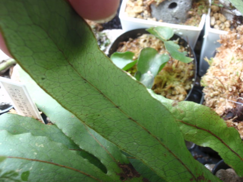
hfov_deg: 46.8
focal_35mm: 40
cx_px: 122
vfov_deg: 36.0
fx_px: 281
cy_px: 91
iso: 64
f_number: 3.9
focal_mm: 7.25
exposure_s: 1/2.5
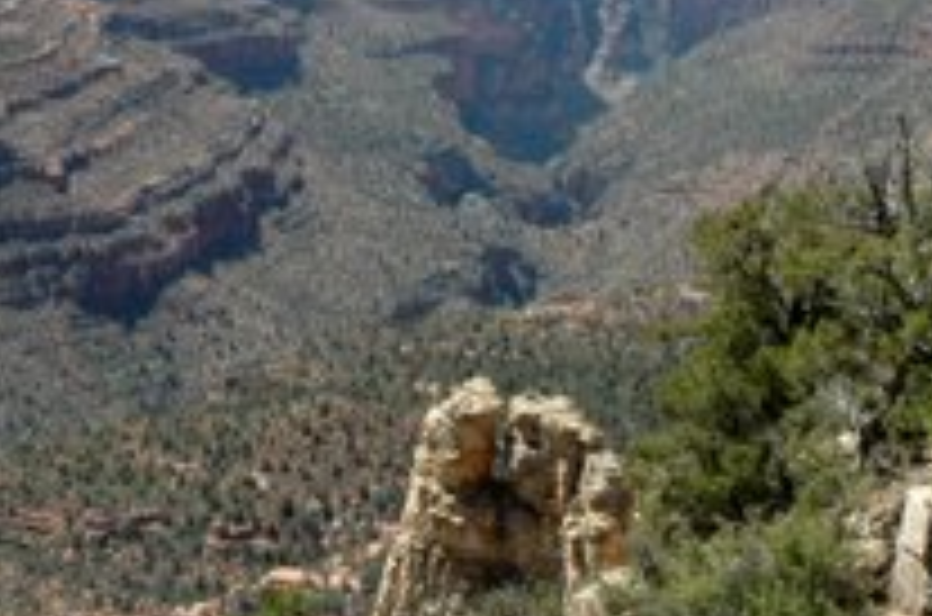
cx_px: 369
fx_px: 2822
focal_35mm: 109
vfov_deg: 12.3
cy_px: -29
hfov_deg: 18.7
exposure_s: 1/400
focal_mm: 29
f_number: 10
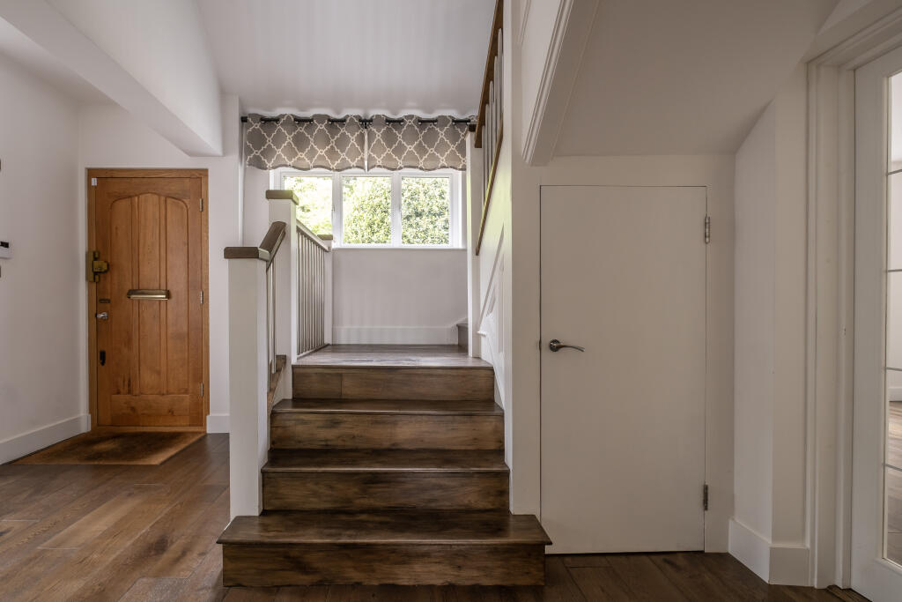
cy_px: 301
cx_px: 451
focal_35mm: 15
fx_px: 376
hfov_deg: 100.4
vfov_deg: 77.3
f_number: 7.1
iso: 250
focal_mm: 10
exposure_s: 1/4
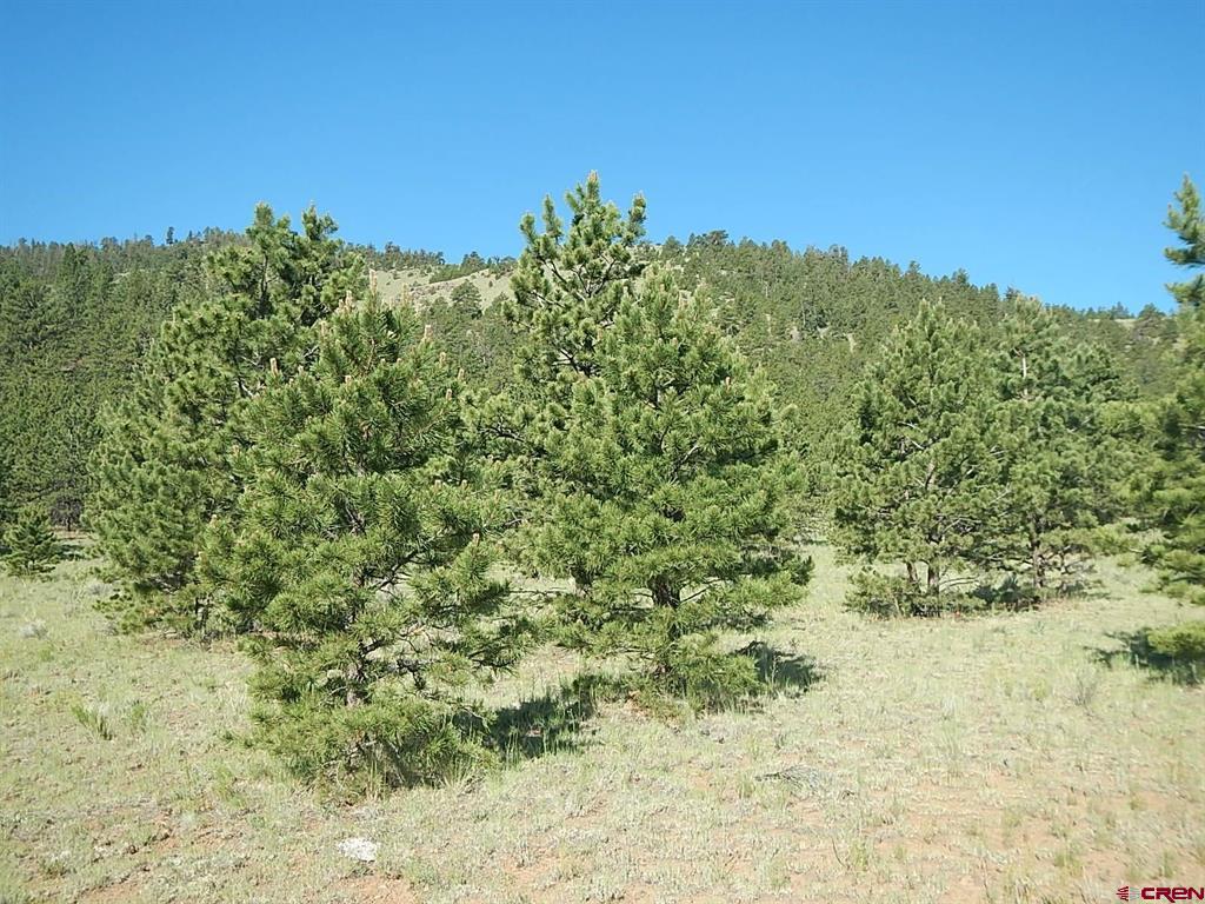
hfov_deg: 55.4
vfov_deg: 42.9
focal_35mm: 33
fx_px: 1149
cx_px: 602
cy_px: 452
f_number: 3.9
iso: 125
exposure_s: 1/640
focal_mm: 5.9
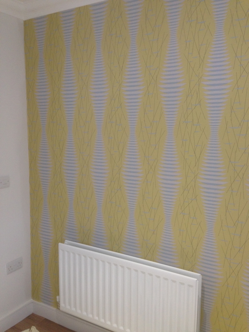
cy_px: 166
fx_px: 317
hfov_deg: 42.9
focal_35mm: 33
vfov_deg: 55.4
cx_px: 124
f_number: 2.4
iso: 100
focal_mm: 4.12
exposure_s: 1/20
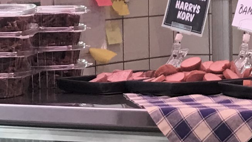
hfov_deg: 10.8
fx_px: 1263
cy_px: -40
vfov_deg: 6.4
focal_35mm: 189
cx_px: 427
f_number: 1.8
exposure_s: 1/33
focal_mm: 3.99
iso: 20
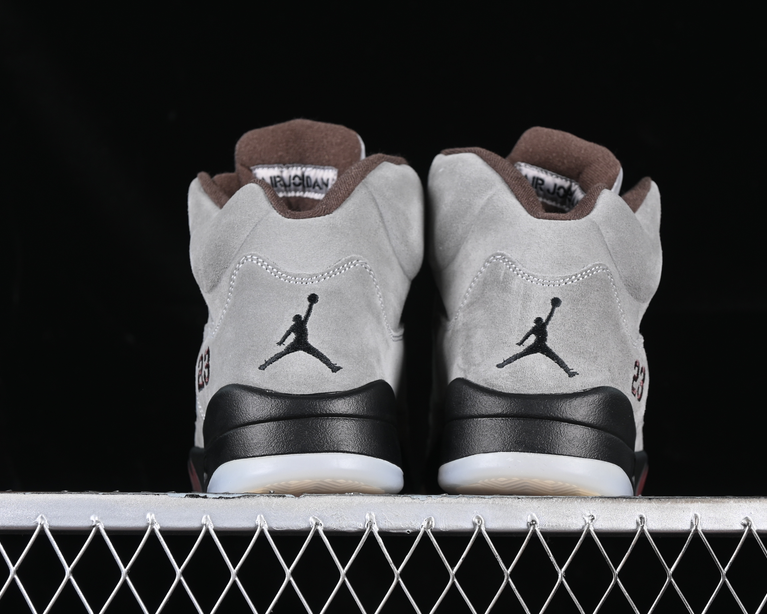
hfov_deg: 22.5
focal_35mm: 85
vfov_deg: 18.1
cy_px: 308
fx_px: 1930
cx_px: 415
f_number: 6.3
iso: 160
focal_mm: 50
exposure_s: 1/60
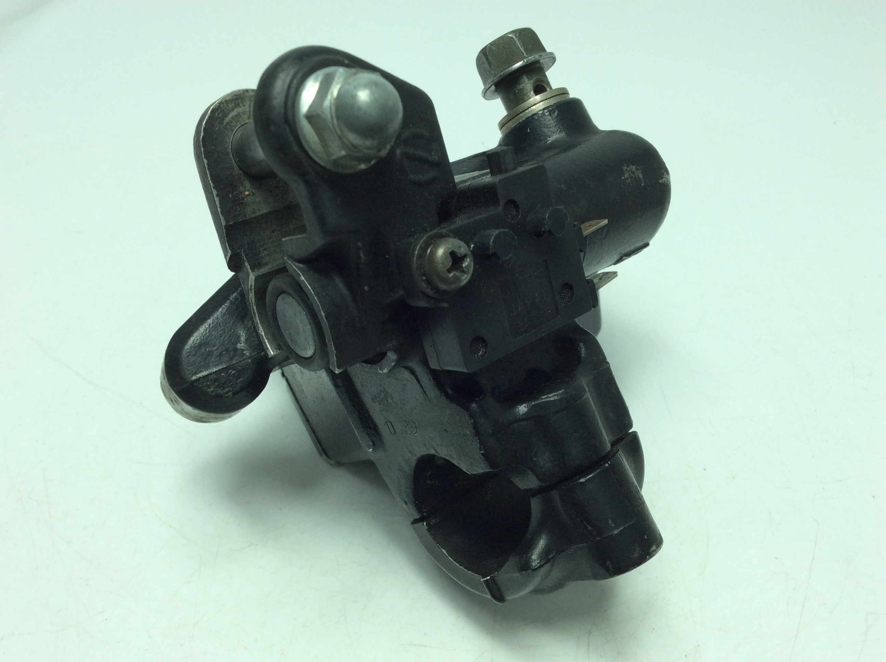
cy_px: 331
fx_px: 818
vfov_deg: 44.1
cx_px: 443
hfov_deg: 56.9
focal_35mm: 32
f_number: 2.4
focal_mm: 3.3
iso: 32
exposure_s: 1/347
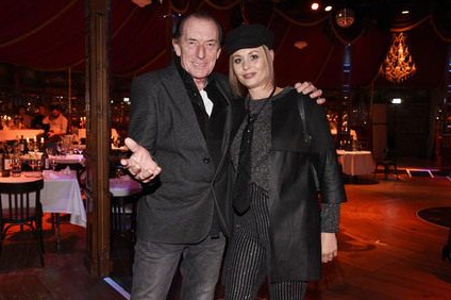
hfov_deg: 55.8
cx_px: 226
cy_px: 154
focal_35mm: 34
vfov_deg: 38.8
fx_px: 426
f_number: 6.3
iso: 2500
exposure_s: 1/60
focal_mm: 32
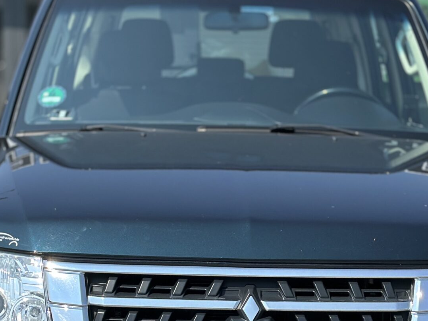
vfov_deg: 12.9
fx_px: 1409
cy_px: 267
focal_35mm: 114
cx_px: 226
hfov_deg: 17.3
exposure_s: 1/4785
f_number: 1.78
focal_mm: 6.86
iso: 100
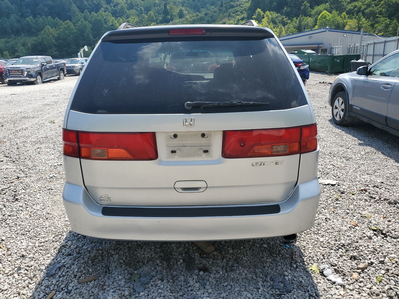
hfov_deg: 67.3
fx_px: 300
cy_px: 150
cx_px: 200
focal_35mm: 26
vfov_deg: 53.1
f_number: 1.5
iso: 50
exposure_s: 1/2500
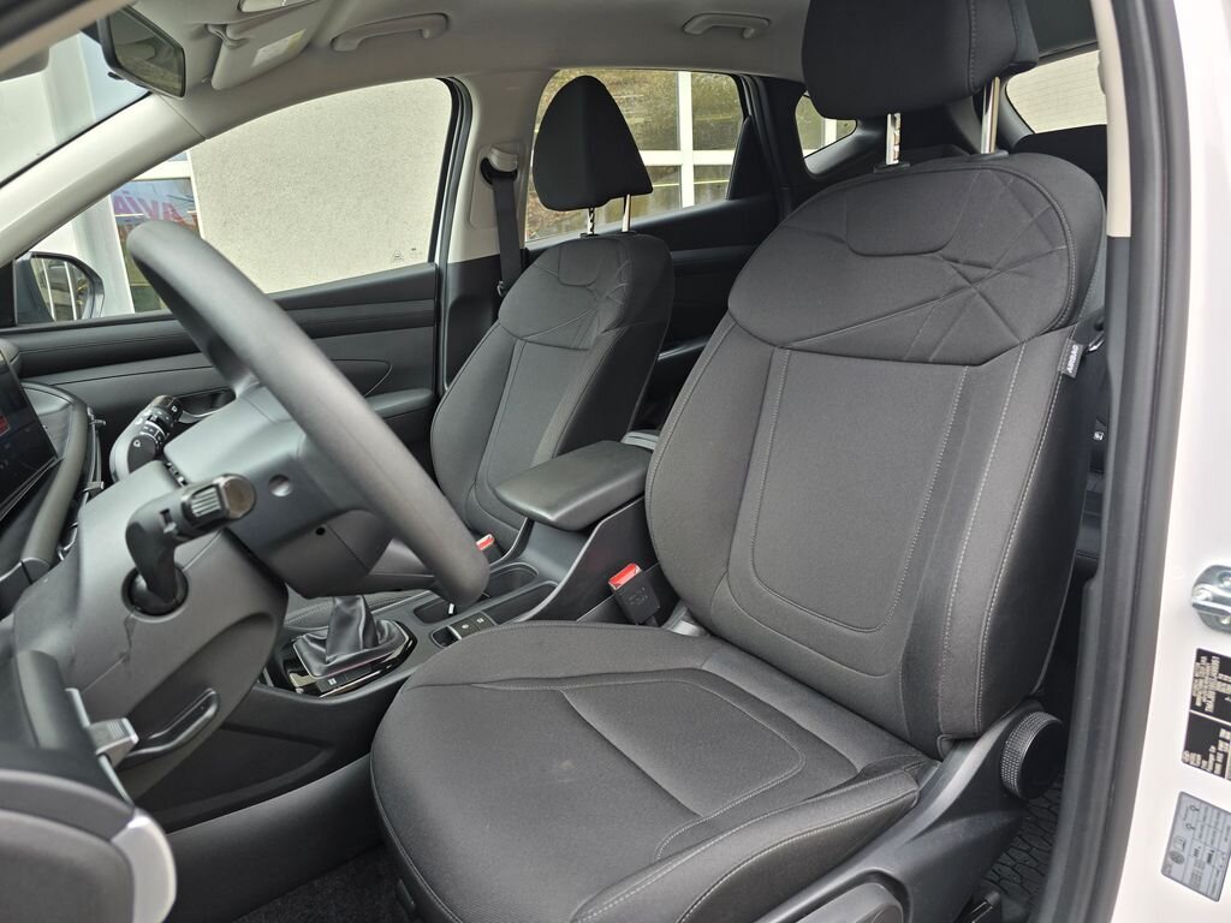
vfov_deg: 58.9
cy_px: 462
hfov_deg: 73.9
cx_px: 616
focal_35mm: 23
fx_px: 818
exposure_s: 1/180
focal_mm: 6.3
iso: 64
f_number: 1.7
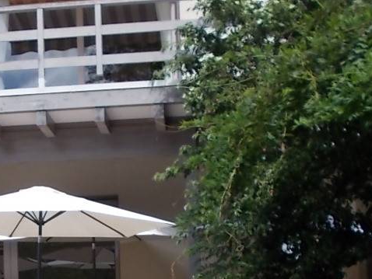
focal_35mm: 87
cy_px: 217
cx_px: 45
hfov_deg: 22.0
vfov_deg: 16.9
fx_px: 935
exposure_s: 1/125
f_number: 8
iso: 80
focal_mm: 4.6
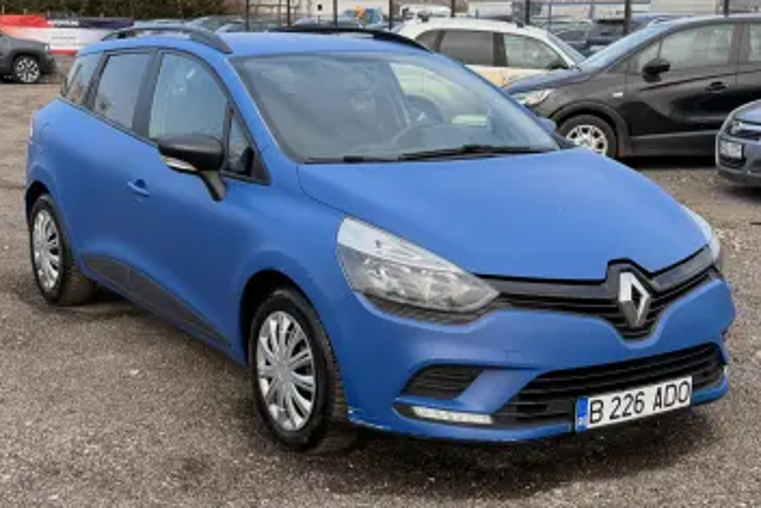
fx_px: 1078
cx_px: 374
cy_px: 246
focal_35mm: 51
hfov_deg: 38.9
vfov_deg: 26.5
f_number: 1.78
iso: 80
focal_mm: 6.76
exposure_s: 1/1715
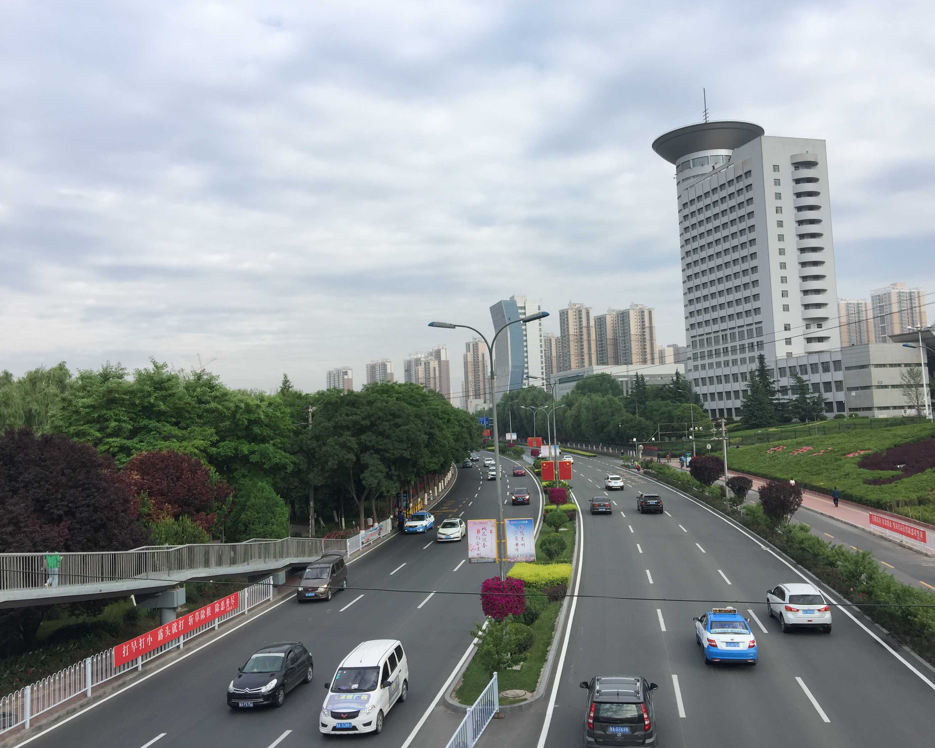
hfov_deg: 57.1
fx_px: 858
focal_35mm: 31
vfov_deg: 47.1
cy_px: 373
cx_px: 510
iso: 32
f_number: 2.2
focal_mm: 4.15
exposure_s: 1/565
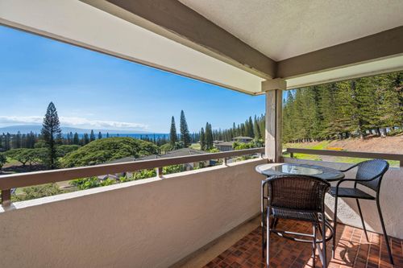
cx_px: 202
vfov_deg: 73.7
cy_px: 134
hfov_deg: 96.8
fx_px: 179
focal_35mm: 16
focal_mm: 16
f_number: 8
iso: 100
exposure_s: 1/40
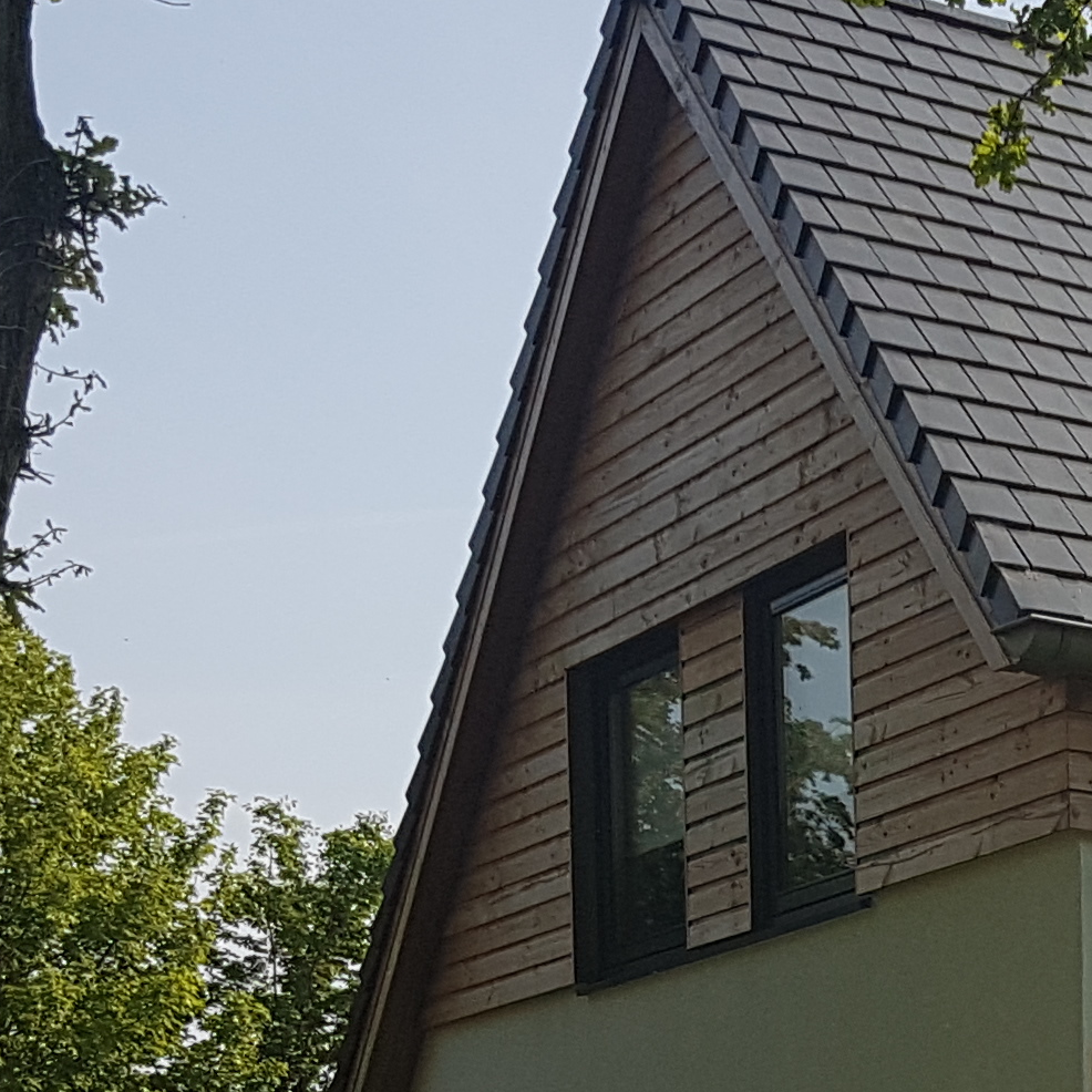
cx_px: 1401
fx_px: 3355
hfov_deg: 17.4
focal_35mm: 94
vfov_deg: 17.6
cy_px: 1318
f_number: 1.7
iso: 40
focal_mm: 4.2
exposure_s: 1/2040
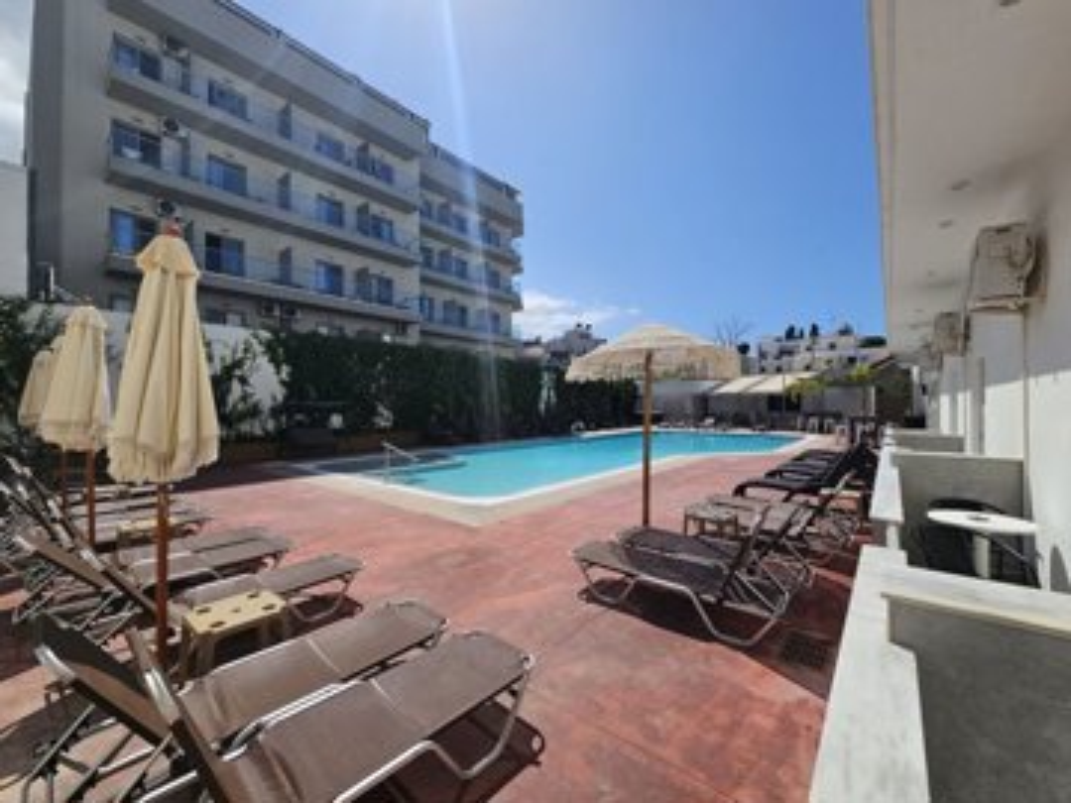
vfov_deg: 89.9
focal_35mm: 13
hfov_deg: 106.2
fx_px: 402
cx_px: 536
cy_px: 402
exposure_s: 1/4591
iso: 50
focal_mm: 2.2
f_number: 2.2
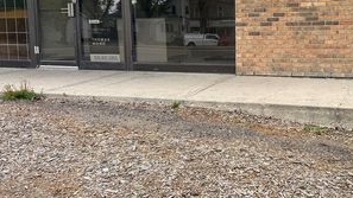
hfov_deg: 45.1
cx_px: 257
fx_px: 412
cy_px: 79
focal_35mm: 44
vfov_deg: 27.0
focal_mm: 6.76
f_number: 1.78
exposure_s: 1/1042
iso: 80
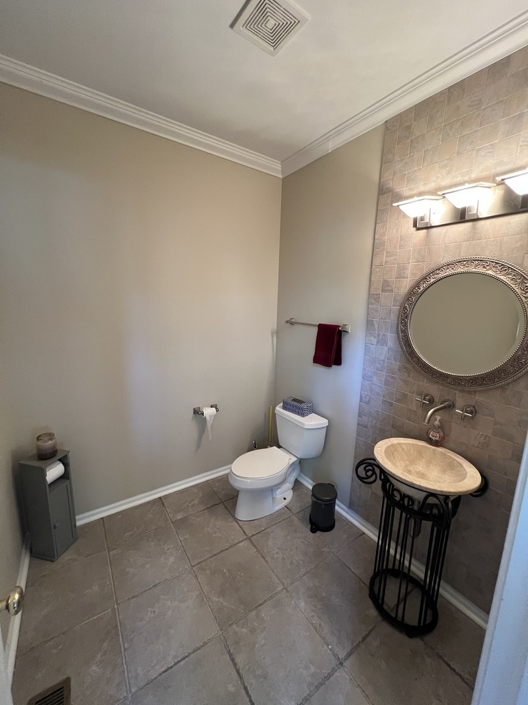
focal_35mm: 13
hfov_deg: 89.9
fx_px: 264
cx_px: 264
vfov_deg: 106.2
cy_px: 352
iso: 320
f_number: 1.8
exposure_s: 1/60
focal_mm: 1.57
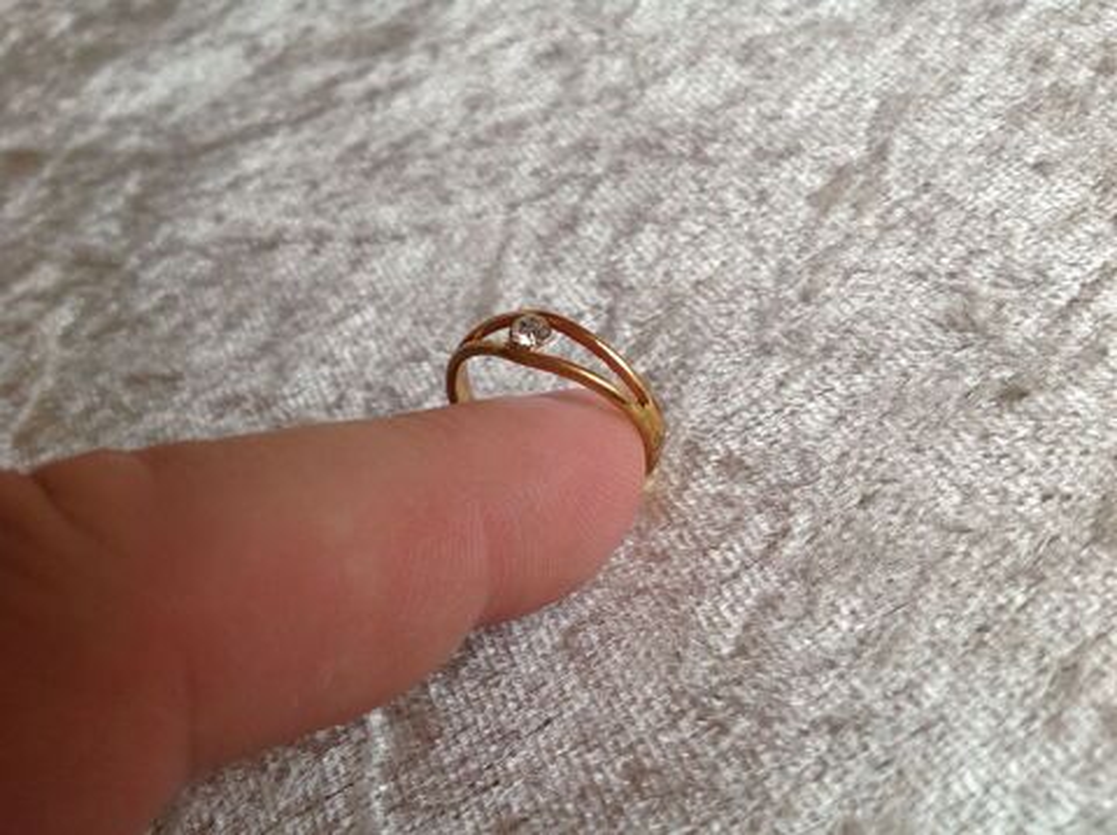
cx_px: 558
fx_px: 1128
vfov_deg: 40.6
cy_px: 418
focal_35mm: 35
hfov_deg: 52.7
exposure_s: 1/30
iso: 50
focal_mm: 4.28
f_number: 2.4
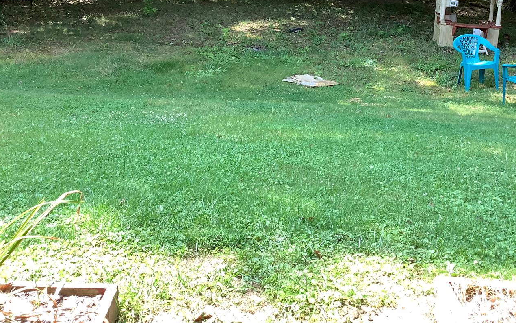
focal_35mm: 53
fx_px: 745
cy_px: 33
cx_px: 270
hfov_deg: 38.2
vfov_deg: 23.8
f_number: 2.4
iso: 25
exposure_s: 1/120
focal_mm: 3.3
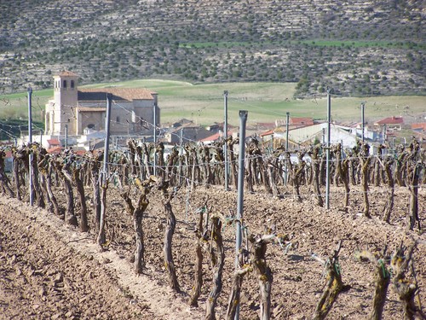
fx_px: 3298
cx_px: 213
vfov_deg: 5.5
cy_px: 160
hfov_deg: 7.4
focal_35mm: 268
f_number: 3.6
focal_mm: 44.4
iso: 80
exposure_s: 1/750
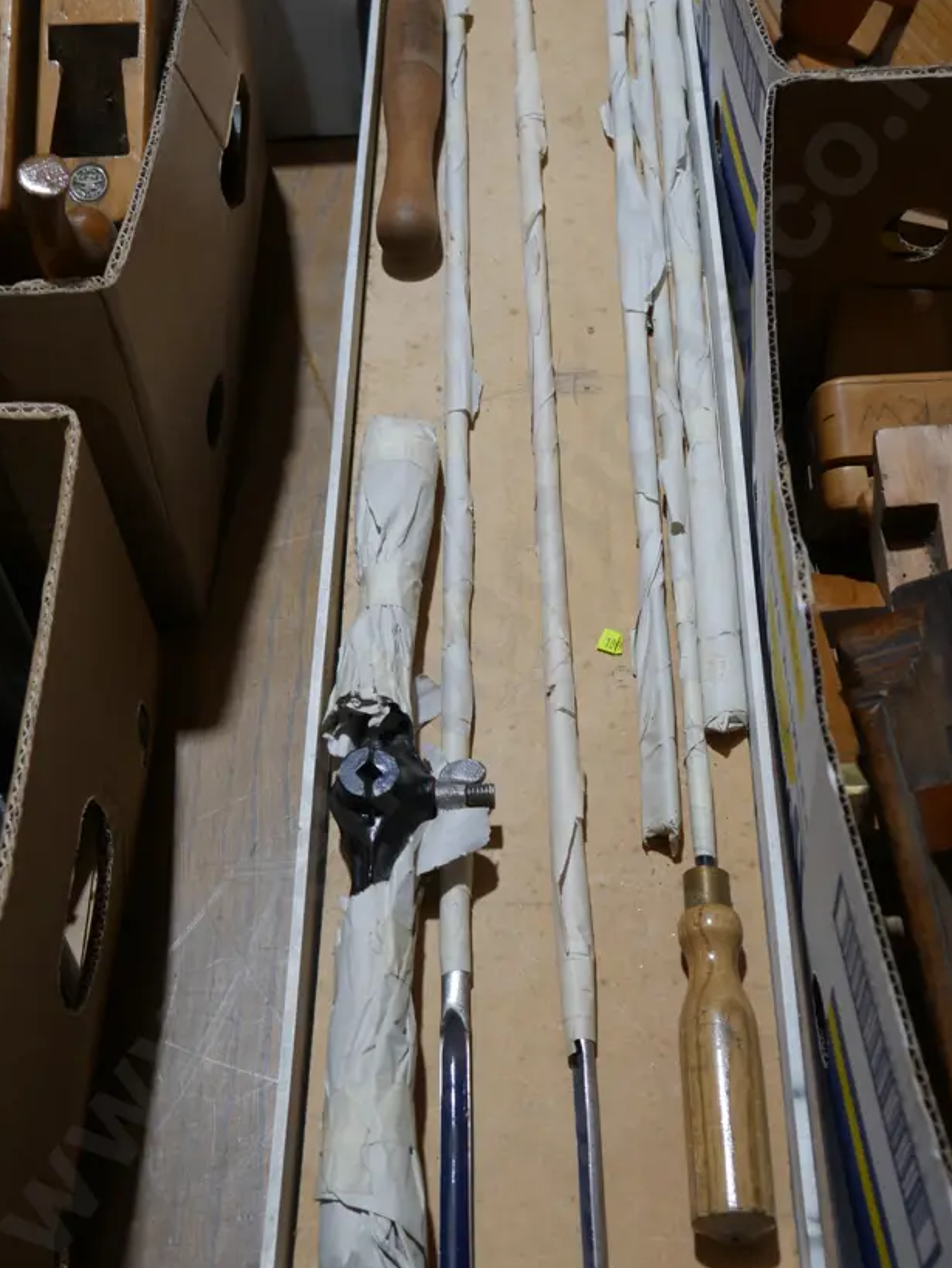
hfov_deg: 32.2
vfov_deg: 42.1
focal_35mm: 45
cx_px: 496
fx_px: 1649
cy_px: 616
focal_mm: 18
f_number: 4
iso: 200
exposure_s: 1/80
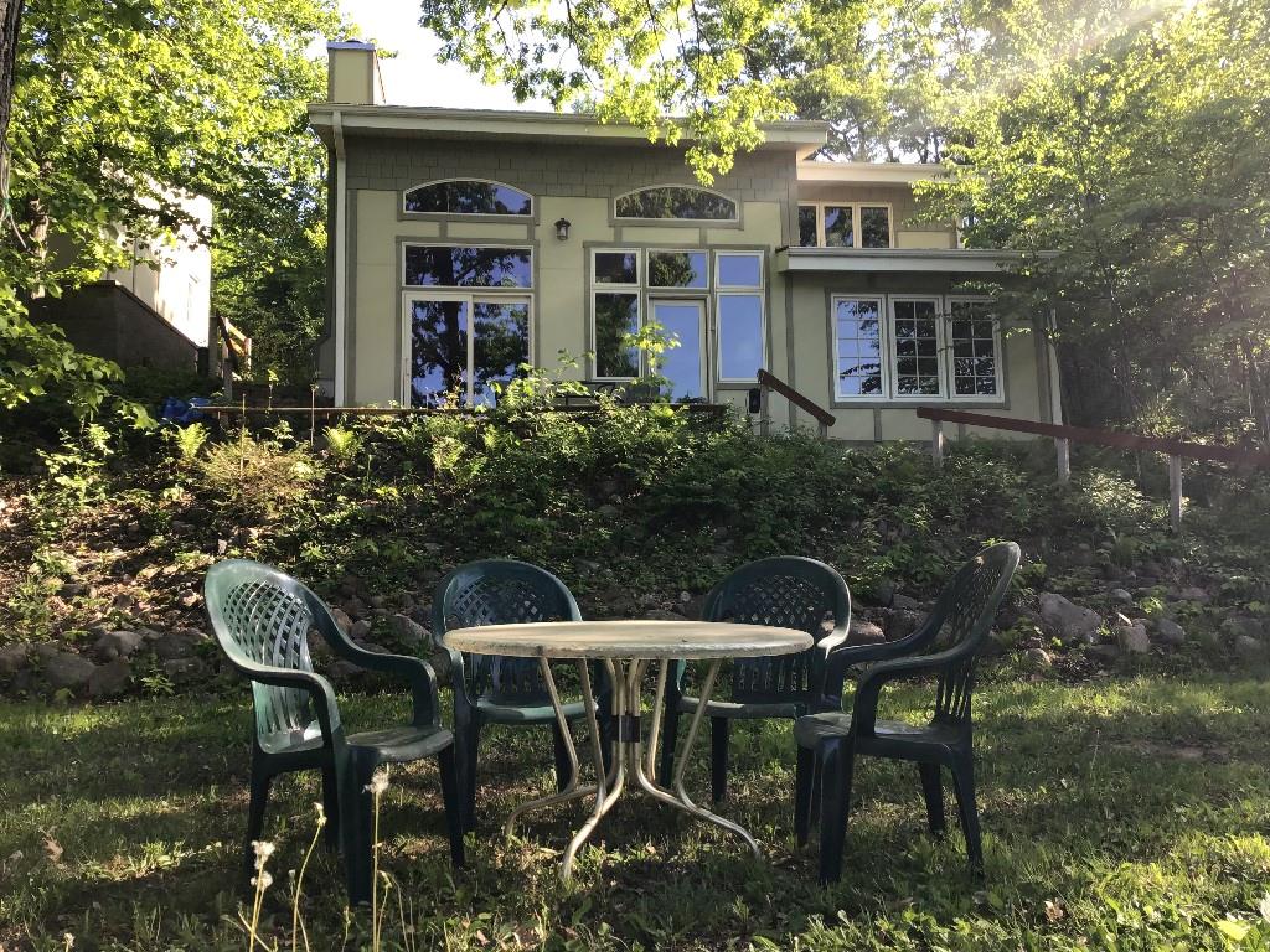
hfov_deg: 58.4
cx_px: 635
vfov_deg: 45.4
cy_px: 476
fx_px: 1137
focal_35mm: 31
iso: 25
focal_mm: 3.3
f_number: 2.4
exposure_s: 1/169
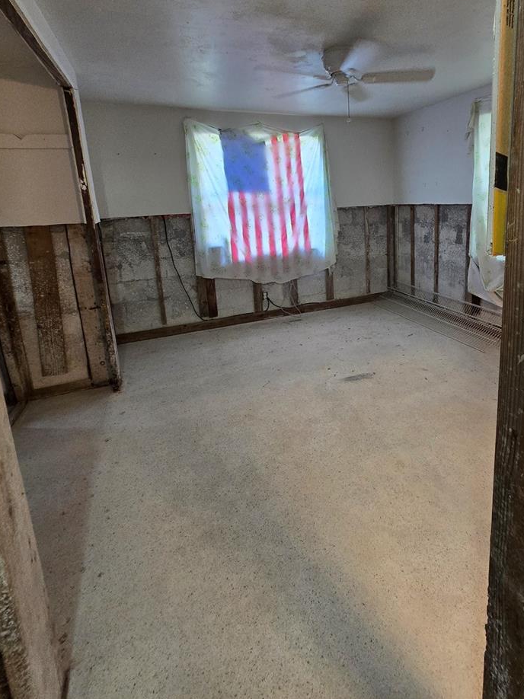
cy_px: 274
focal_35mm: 17
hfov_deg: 73.5
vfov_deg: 89.7
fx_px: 343
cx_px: 327
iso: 400
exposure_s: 1/60
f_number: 2.2
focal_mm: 2.2
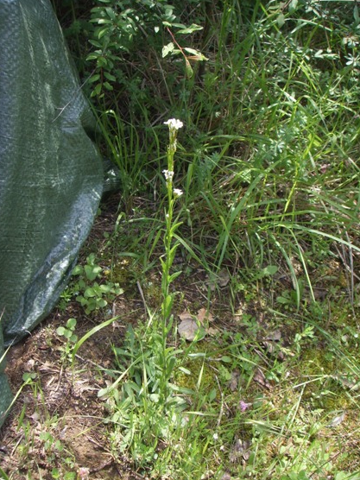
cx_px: 179
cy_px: 242
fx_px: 555
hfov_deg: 36.0
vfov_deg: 46.8
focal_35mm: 40
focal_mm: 6.6
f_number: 3.5
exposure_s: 1/125
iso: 50
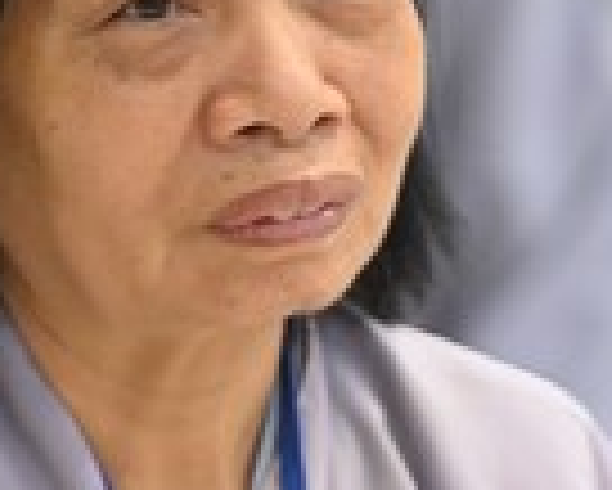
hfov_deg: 2.3
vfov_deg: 1.8
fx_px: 15407
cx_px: 324
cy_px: 584
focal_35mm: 850
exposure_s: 1/125
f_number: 3.2
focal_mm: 190
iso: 4000
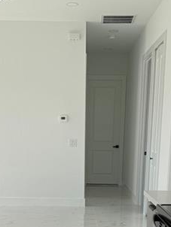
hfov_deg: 24.1
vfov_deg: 30.0
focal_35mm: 61
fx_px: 401
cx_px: 78
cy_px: 214
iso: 80
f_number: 1.78
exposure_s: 1/654
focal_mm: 6.76
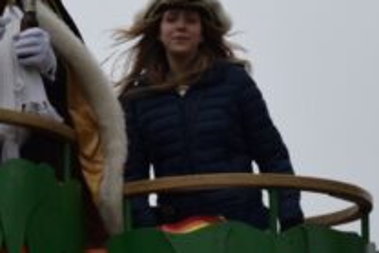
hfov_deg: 10.2
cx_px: -33
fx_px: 2096
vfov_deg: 6.9
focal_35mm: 199
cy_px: 100
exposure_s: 1/1000
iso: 640
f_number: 4.8
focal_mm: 36
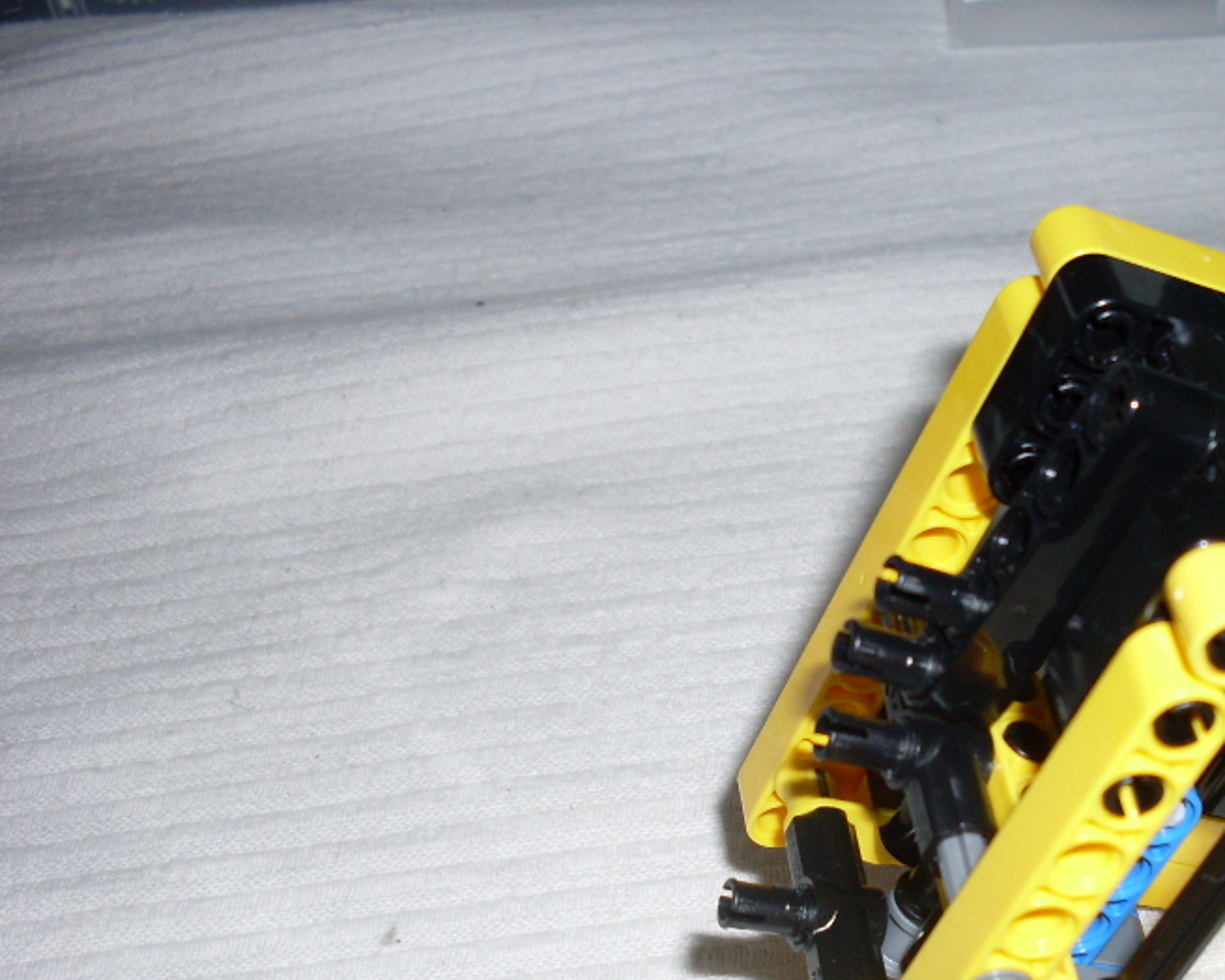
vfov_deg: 26.0
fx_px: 2103
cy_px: 709
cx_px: 913
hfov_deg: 31.9
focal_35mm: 58
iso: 100
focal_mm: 6.3
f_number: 2.8
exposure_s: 1/45
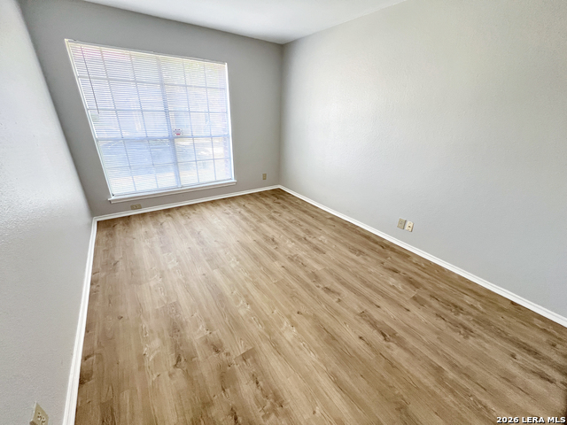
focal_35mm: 13
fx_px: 213
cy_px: 212
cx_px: 284
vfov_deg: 89.9
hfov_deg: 106.2
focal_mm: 1.57
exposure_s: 1/60
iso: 250
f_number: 1.8
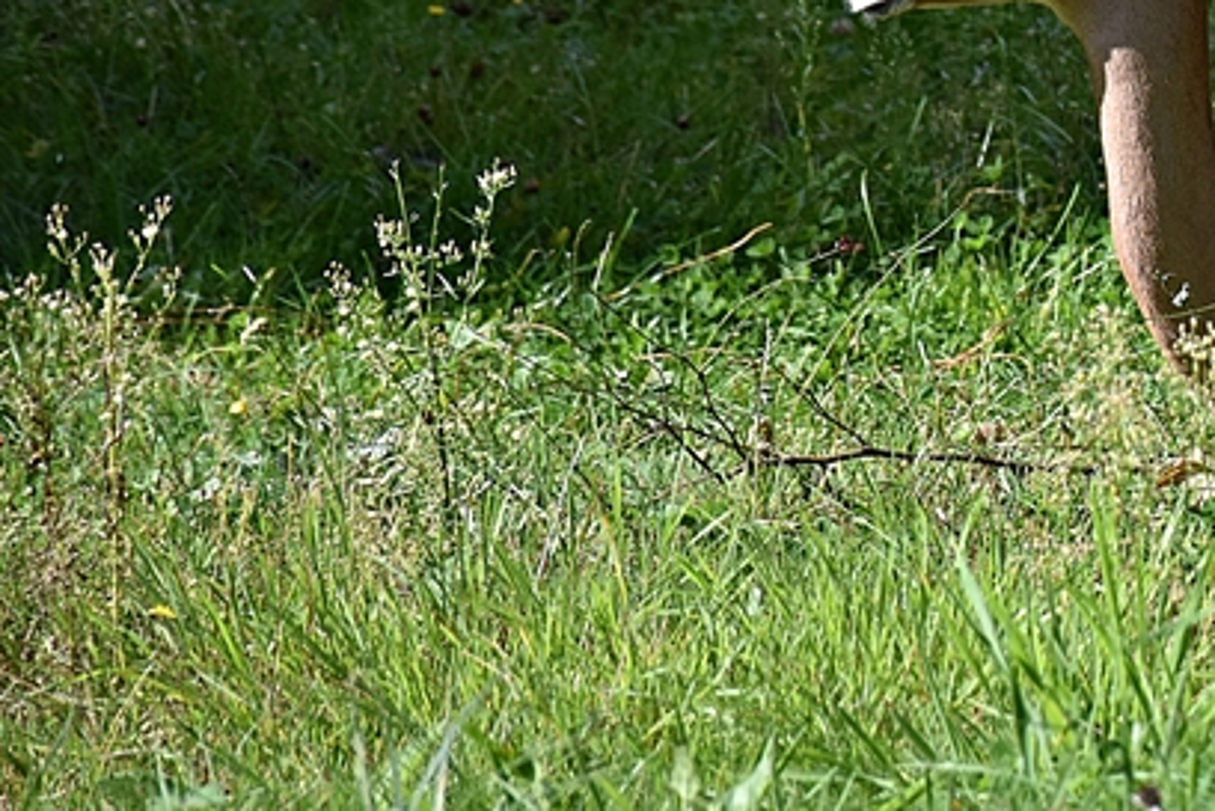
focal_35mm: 526
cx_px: 1482
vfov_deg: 2.6
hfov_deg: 3.9
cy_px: 25
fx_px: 17758
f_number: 5.6
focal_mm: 140
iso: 400
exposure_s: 1/1000
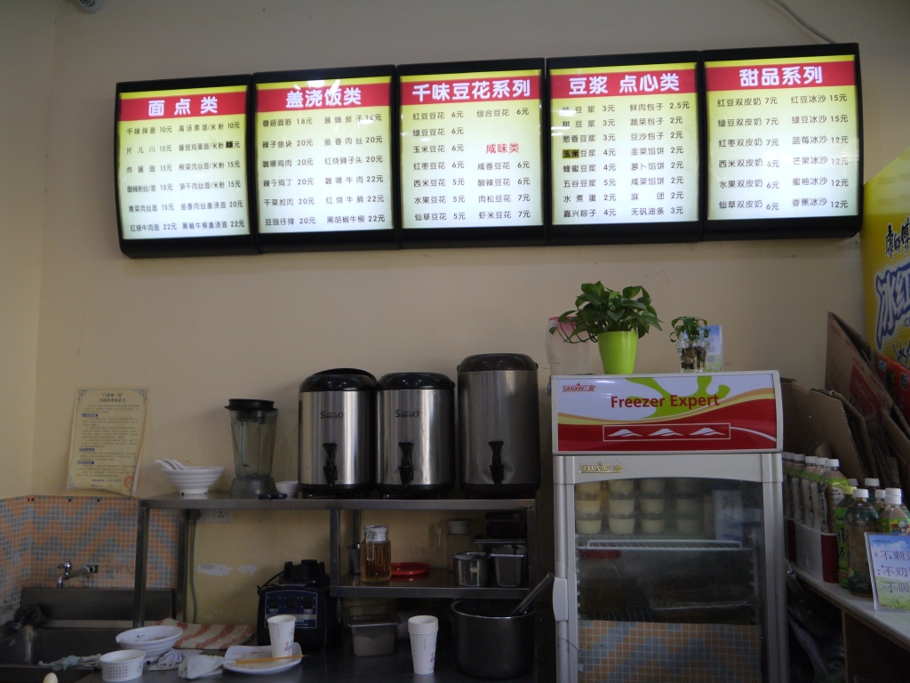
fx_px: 789
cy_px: 342
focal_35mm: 30
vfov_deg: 46.8
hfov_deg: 60.0
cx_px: 455
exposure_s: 1/60
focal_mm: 15
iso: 200
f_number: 3.6
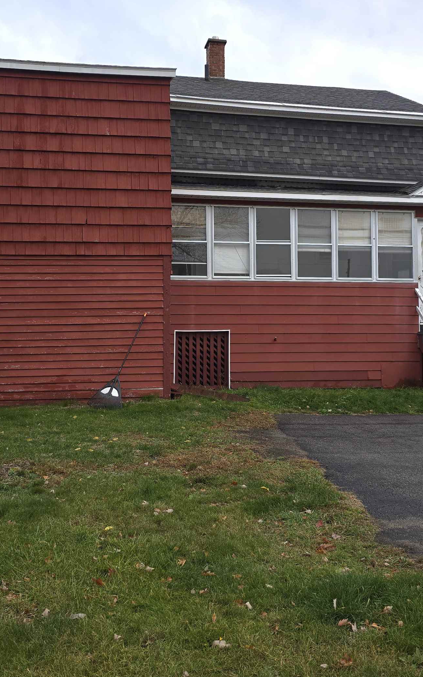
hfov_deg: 35.3
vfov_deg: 53.9
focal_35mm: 36
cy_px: 312
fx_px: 664
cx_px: 222
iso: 20
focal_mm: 6.3
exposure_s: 1/60
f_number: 1.7
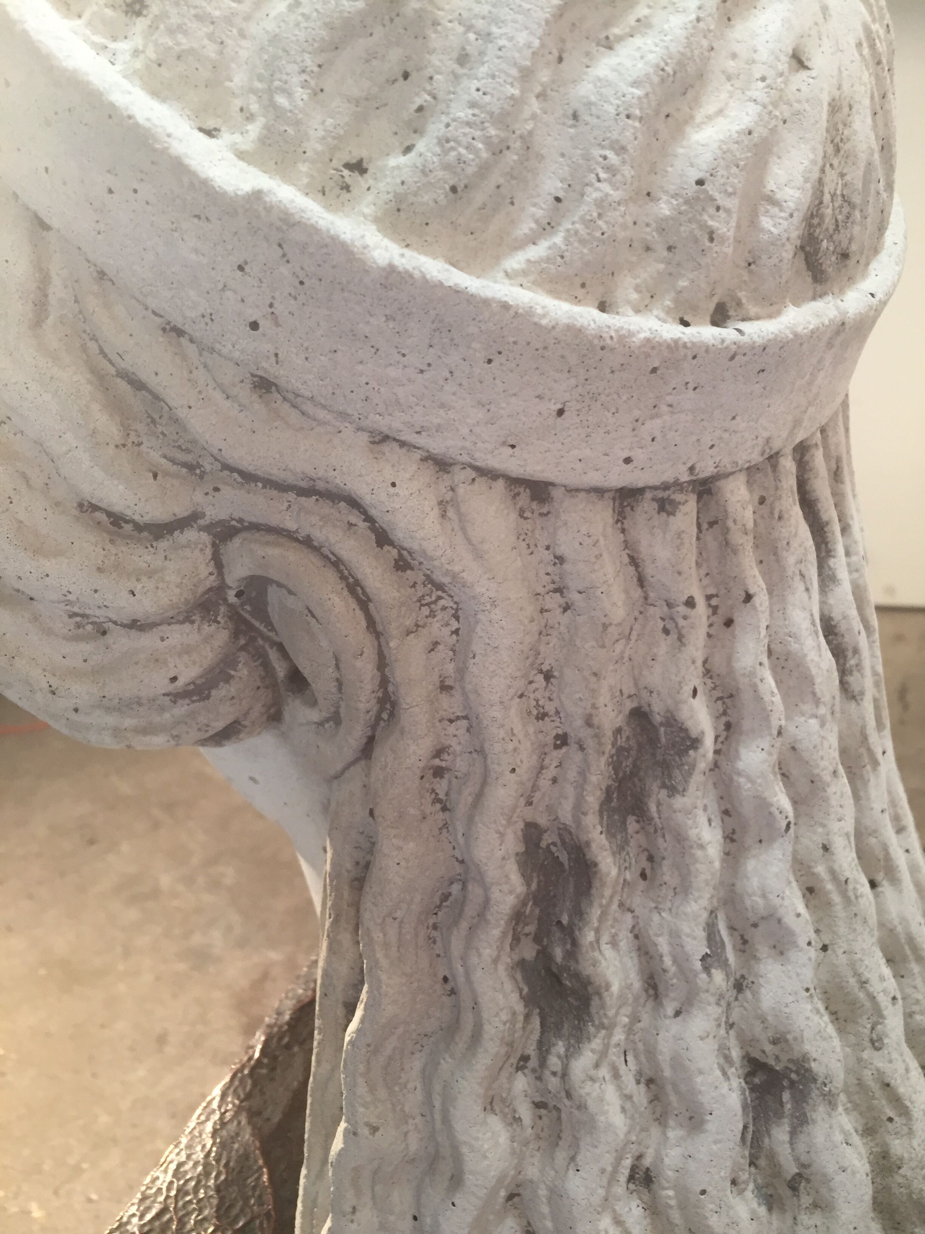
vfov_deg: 61.7
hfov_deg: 48.2
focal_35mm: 29
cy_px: 617
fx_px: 1033
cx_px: 462
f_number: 2.2
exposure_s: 1/33
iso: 125
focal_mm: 4.15
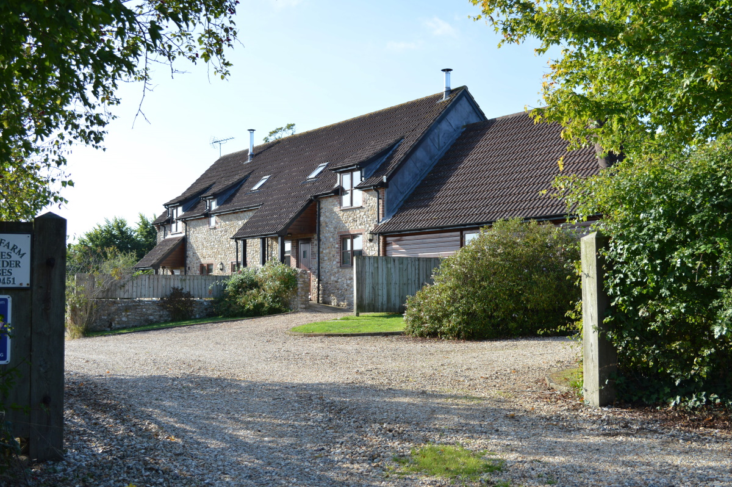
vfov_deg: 31.8
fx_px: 853
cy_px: 244
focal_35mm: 42
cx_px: 366
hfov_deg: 46.4
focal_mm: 28
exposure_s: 1/250
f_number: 8
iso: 100
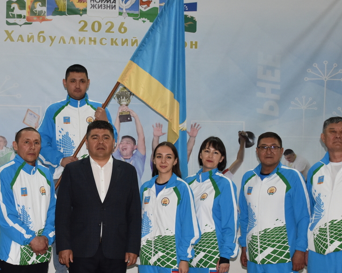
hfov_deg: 25.6
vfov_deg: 20.6
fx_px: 749
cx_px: 114
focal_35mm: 74
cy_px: 191
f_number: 3.8
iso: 900
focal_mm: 24
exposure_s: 1/125
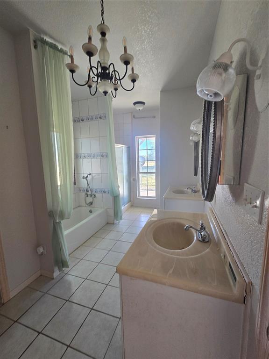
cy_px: 180
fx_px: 135
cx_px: 134
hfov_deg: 89.9
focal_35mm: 13
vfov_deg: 106.2
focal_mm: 2.2
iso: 125
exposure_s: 1/60
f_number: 2.2
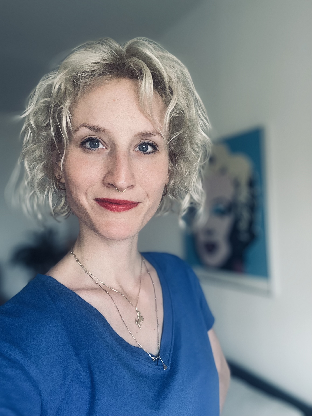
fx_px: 361
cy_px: 208
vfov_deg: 60.0
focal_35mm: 30
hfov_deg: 46.8
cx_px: 156
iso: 64
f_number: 2.2
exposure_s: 1/121
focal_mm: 2.71
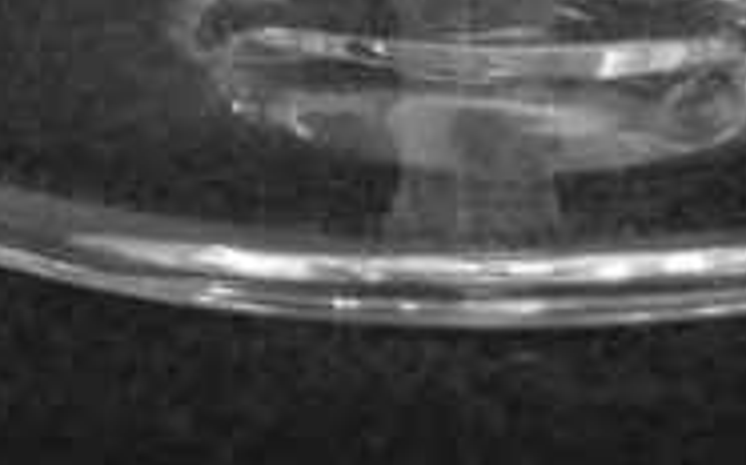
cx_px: 473
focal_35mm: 228
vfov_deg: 5.3
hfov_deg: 9.2
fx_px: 4633
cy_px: -1044
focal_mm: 8.9
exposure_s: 1/30
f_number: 4.1
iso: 280
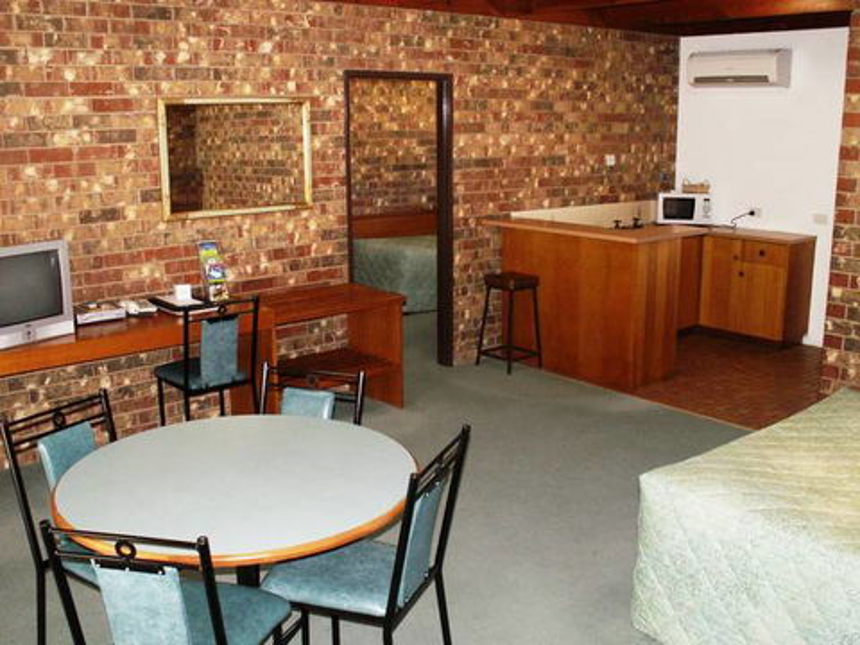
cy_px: 322
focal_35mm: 35
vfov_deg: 40.7
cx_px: 430
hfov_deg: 52.6
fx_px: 870
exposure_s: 1/40
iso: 160
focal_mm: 5.86
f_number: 2.8
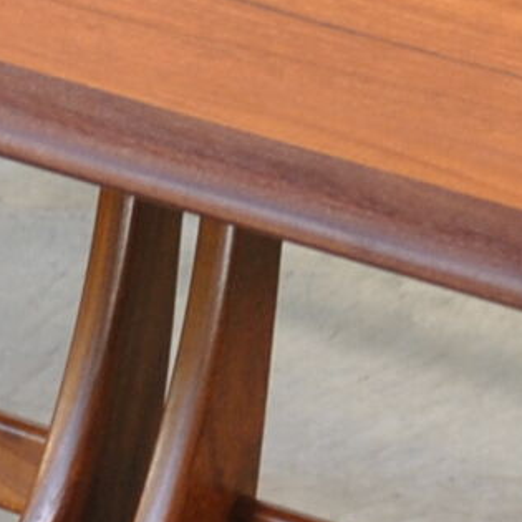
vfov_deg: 4.7
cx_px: 78
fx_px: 6415
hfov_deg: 4.7
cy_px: 295
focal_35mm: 376
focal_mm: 32
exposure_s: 1/30
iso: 200
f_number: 4.8
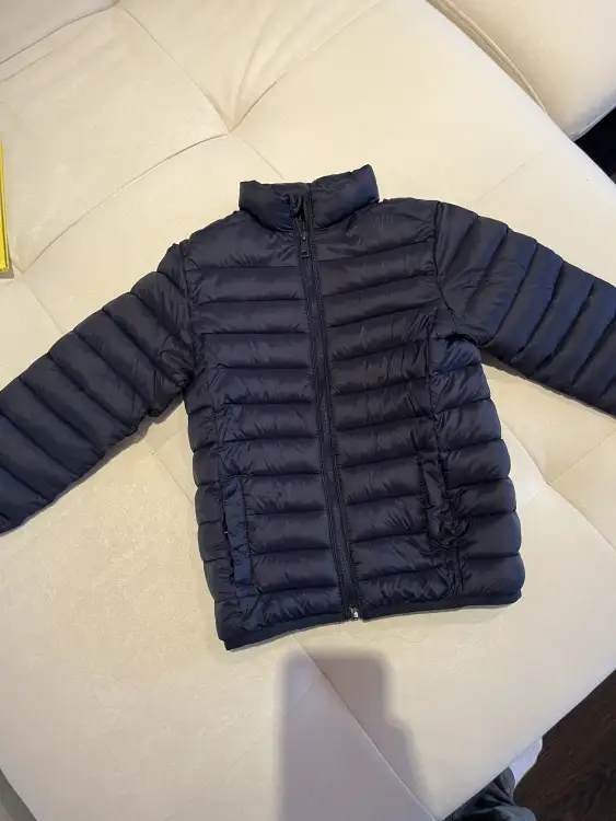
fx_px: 617
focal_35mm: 26
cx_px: 308
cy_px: 410
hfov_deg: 53.1
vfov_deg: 67.3
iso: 160
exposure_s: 1/50
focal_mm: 5.1
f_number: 1.6
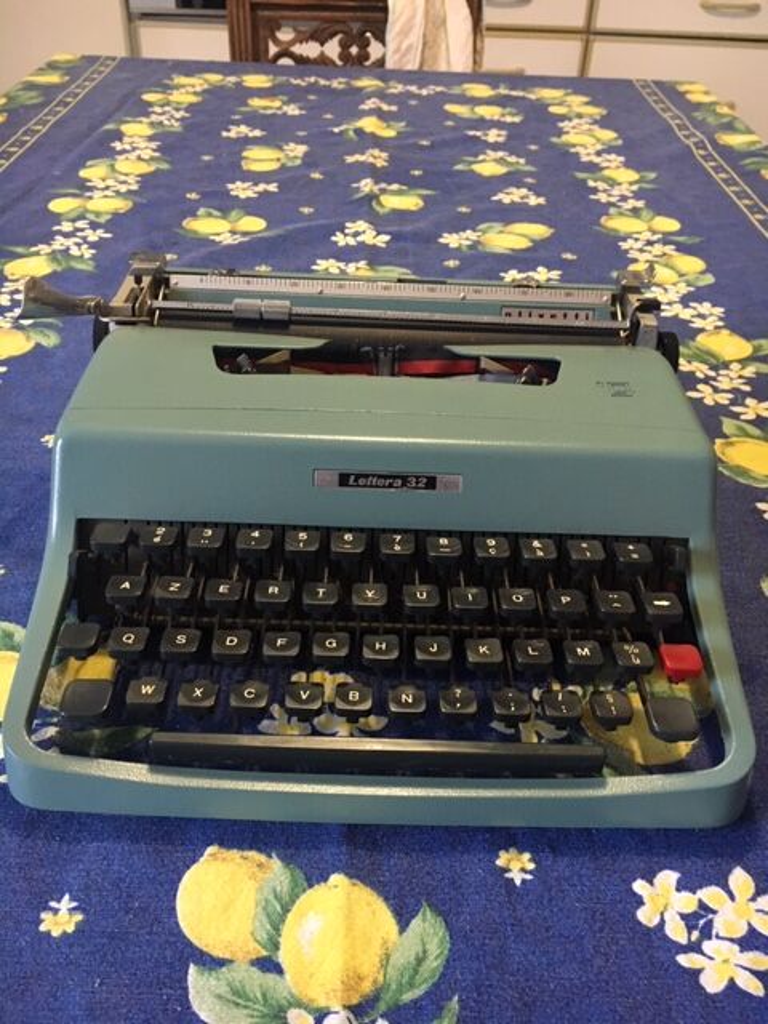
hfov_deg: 48.2
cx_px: 384
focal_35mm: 29
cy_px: 512
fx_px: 858
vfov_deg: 61.7
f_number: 2.2
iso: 200
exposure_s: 1/20
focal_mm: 4.15
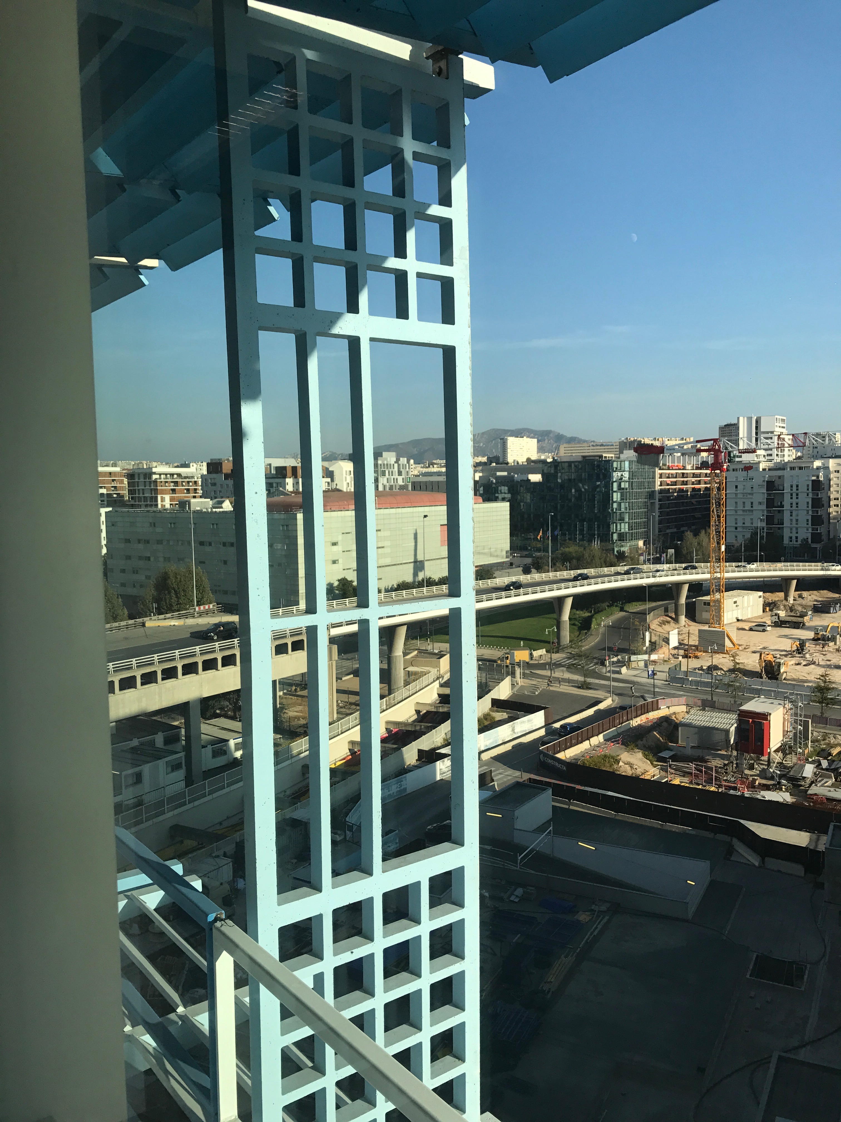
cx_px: 420
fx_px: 907
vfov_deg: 63.4
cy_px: 561
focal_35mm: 28
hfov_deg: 49.7
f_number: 1.8
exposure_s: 1/1916
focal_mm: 3.99
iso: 20
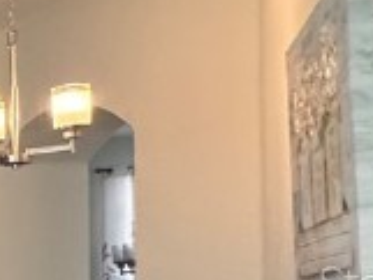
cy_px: 282
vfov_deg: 16.3
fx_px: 960
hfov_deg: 12.7
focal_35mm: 89
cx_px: -649
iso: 320
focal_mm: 2.22
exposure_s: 1/99
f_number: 2.2
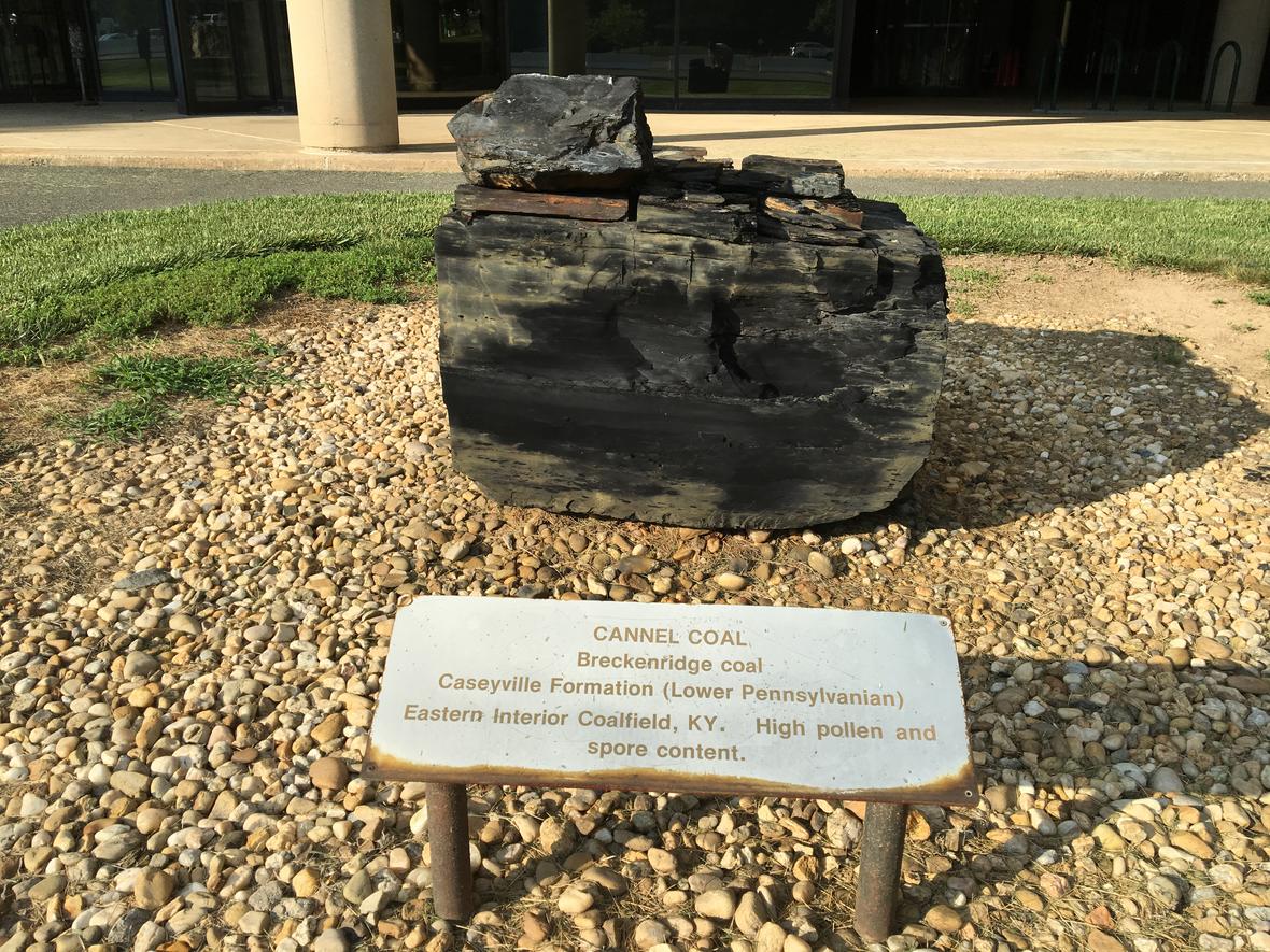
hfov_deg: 61.7
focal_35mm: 29
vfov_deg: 48.2
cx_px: 635
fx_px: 1064
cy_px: 476
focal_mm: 4.15
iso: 25
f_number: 2.2
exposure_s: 1/1282
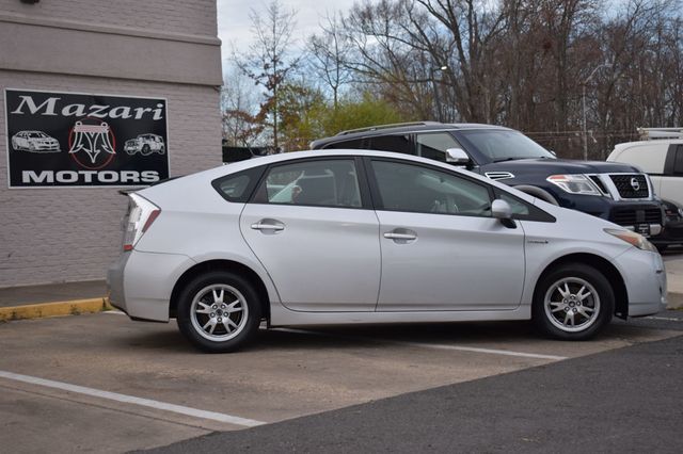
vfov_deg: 23.8
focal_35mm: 57
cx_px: 342
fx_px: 1081
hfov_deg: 35.1
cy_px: 227
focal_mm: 38
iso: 200
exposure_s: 1/320
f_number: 4.8
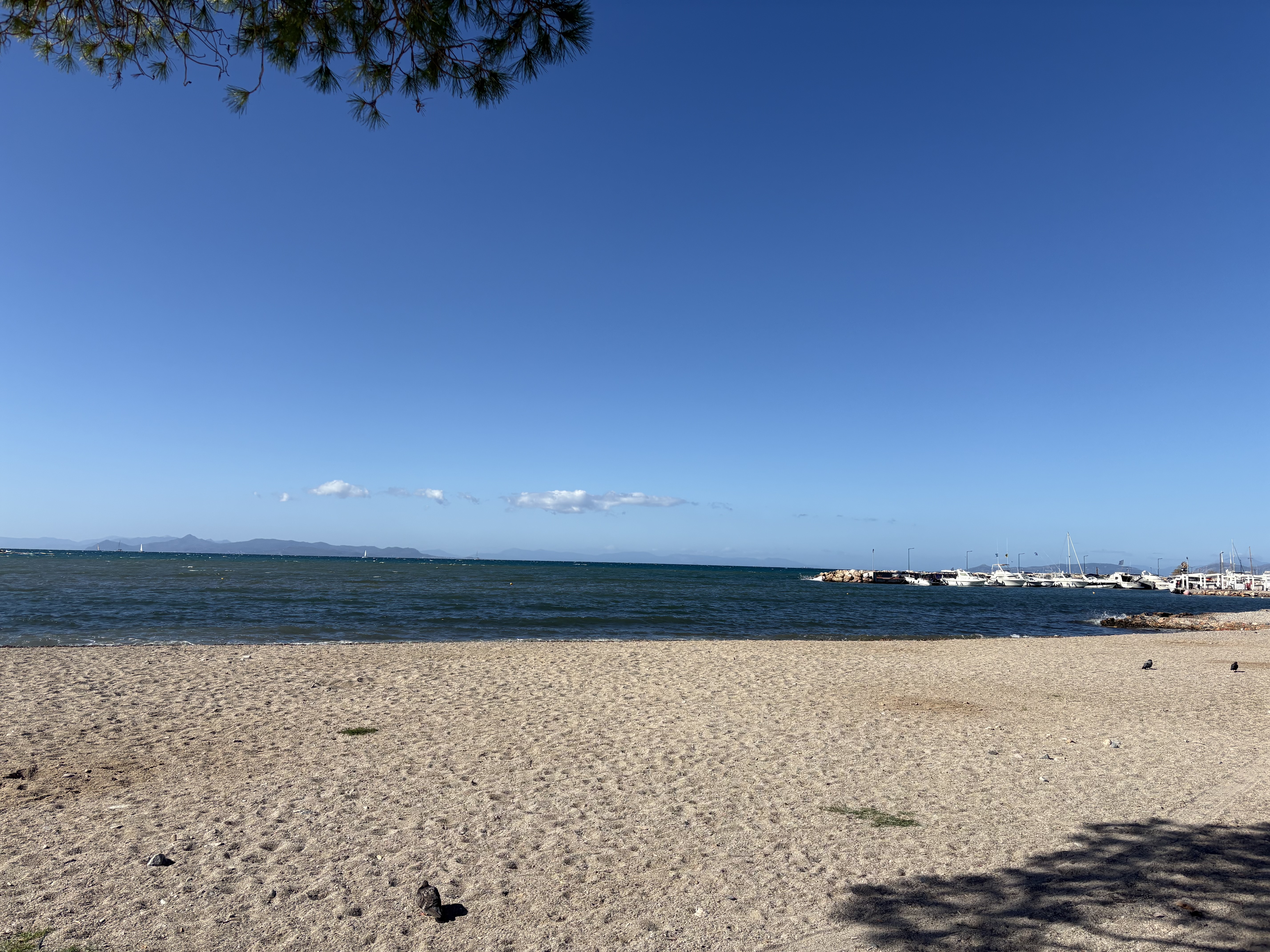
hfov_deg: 67.3
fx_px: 954
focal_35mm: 26
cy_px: 476
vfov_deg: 53.1
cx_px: 635
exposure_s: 1/5348
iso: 50
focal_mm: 5.96
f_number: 1.6
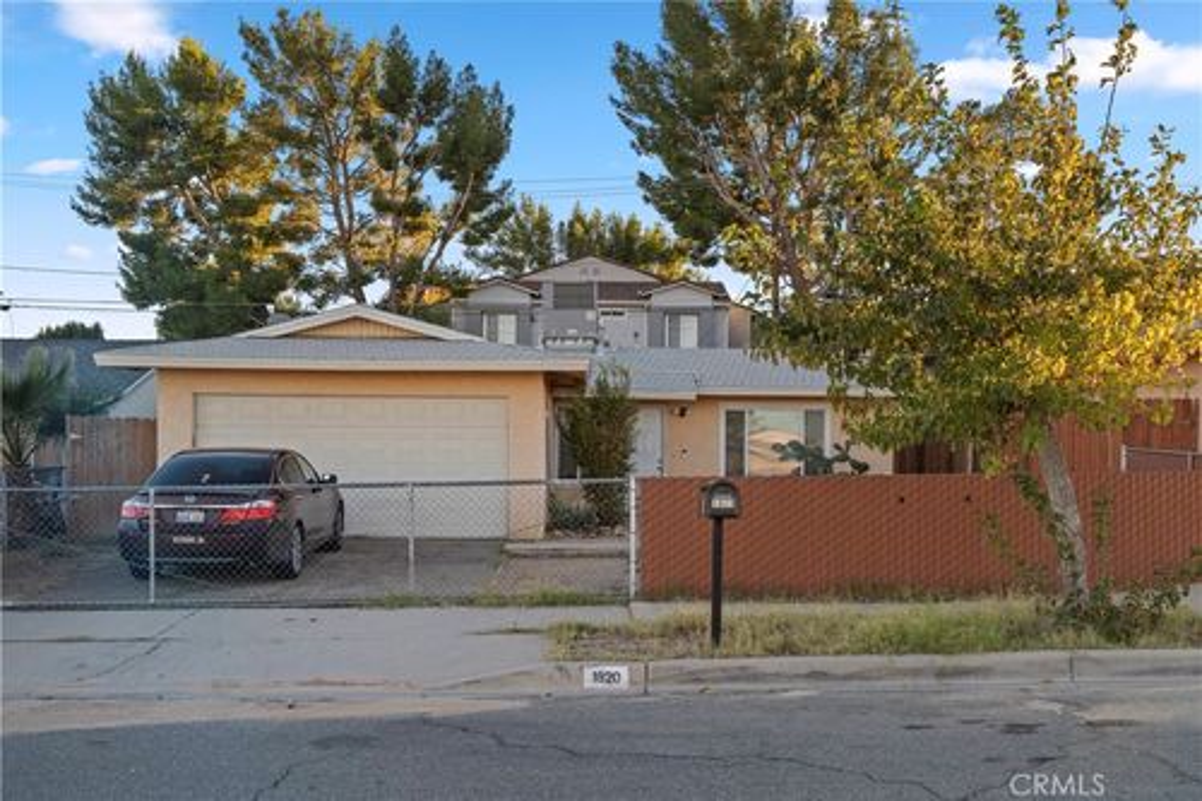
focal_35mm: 36
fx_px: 1202
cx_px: 601
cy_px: 400
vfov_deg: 36.8
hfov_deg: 53.1
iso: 400
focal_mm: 36
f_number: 9
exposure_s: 1/30
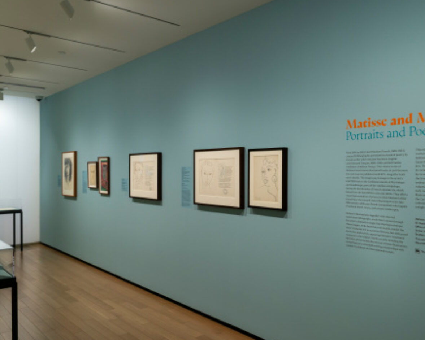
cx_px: 240
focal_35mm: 31
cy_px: 173
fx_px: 390
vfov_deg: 47.1
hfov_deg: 57.0
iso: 400
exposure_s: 1/2.5
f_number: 8
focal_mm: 24
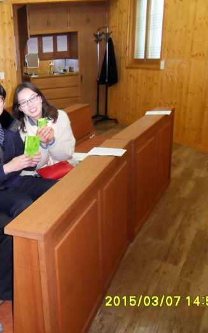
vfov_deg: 55.3
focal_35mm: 35
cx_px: 10
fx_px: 317
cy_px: 162
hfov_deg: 33.8
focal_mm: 4.2
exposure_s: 1/30
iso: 320
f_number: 3.3
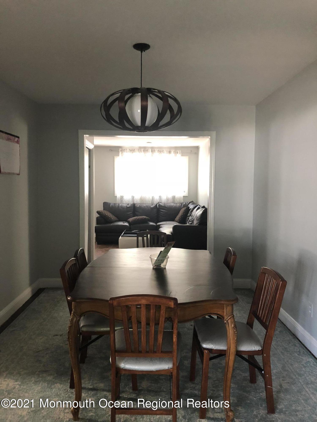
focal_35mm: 28
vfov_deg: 63.4
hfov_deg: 49.7
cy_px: 211
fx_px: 342
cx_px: 158
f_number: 1.8
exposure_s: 1/15
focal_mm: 4
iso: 80
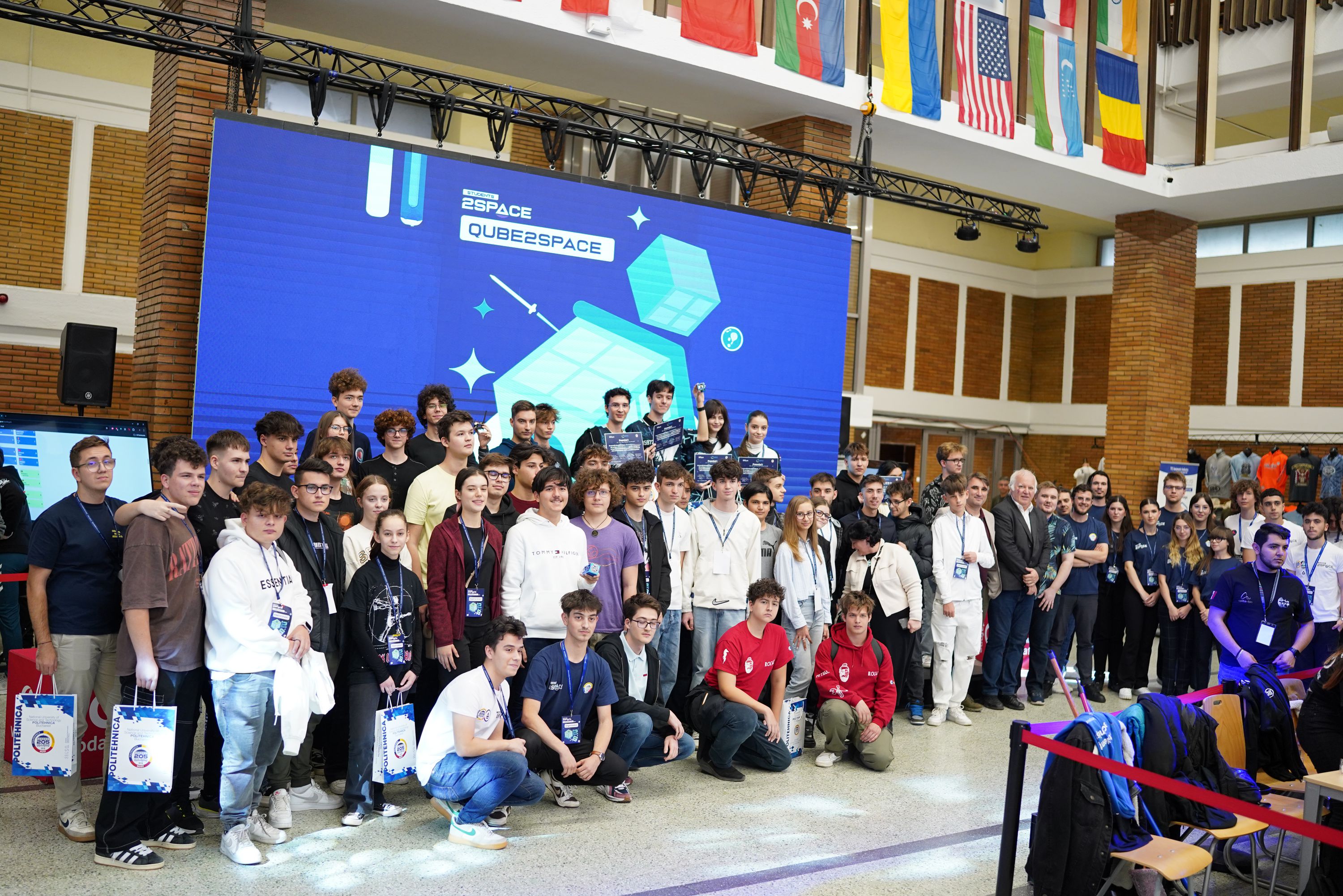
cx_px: 672
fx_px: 1306
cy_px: 448
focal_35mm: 35
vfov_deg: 37.9
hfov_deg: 54.4
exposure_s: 1/500
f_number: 1.4
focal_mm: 35
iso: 1000
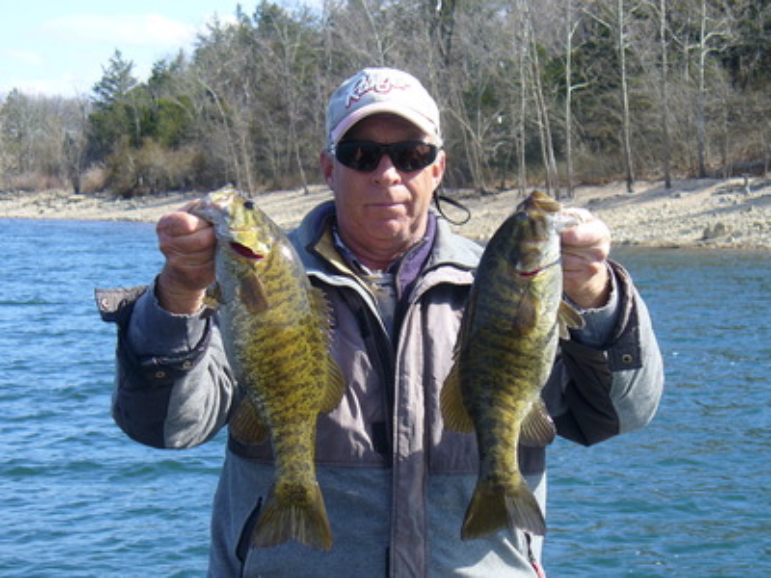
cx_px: 386
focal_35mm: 78
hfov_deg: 25.0
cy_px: 289
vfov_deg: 18.9
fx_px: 1737
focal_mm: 12.8
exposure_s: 1/500
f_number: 3.3
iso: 80
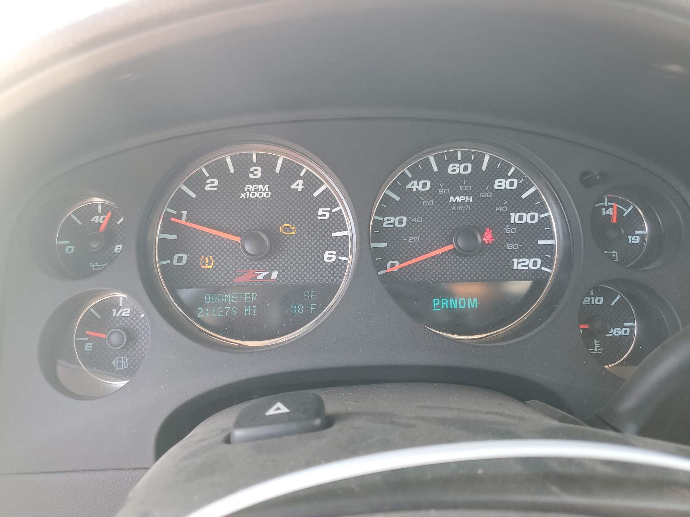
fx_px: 518
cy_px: 258
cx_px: 345
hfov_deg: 67.3
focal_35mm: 26
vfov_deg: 53.1
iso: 58
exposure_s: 1/60.2
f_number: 1.5
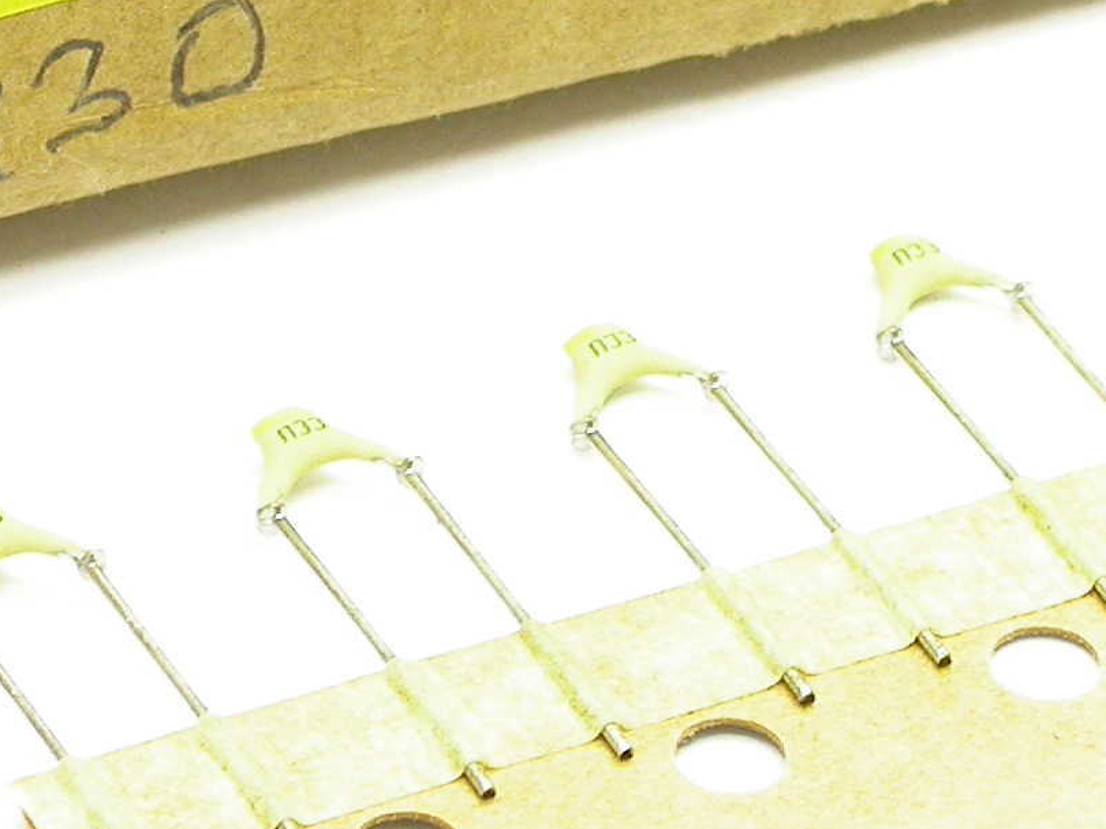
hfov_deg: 4.6
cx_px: 735
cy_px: 14
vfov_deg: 3.4
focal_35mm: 432
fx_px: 13799
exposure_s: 1/9.9
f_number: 5.1
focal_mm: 32
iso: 100
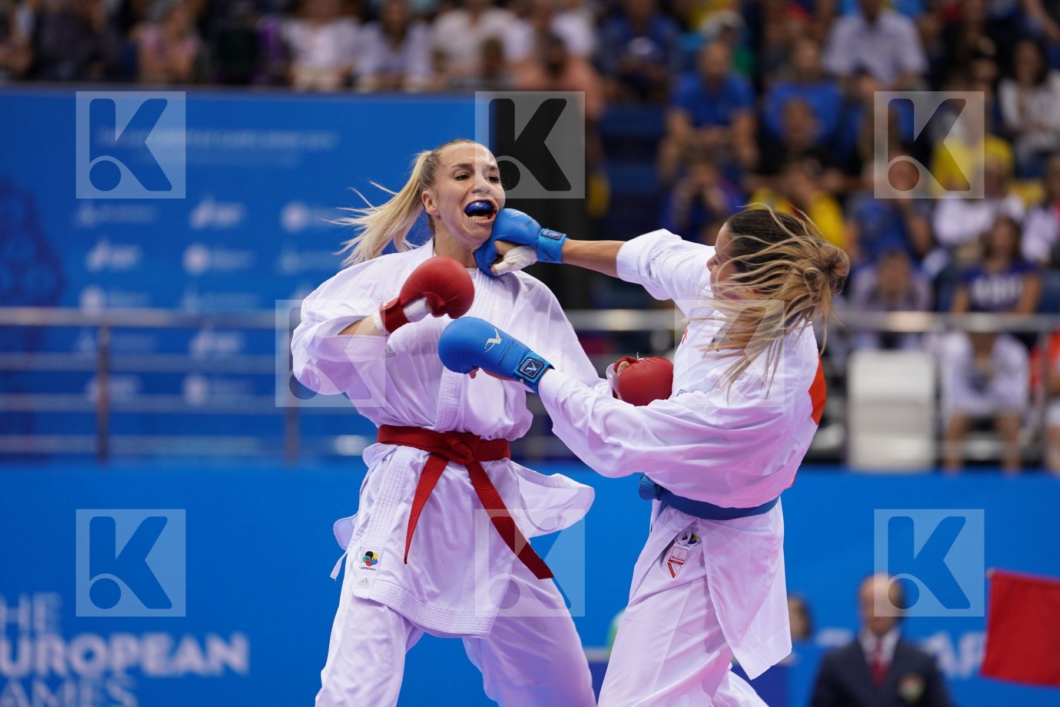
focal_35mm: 200
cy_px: 354
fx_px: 5888
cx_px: 530
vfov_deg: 6.9
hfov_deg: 10.3
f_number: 2.8
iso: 1250
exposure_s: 1/800
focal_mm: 200
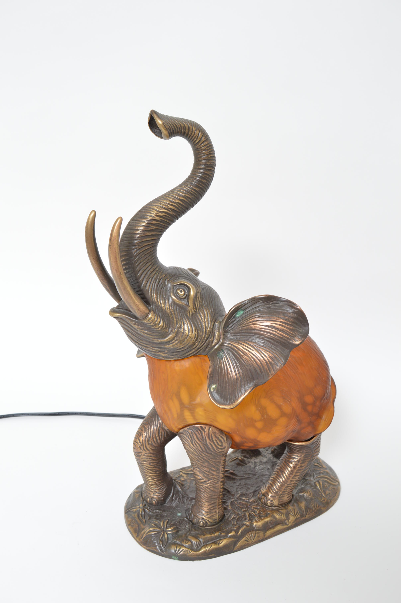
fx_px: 552
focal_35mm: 33
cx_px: 200
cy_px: 302
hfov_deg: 39.9
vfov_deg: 57.3
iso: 400
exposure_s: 1/80
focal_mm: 22
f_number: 8
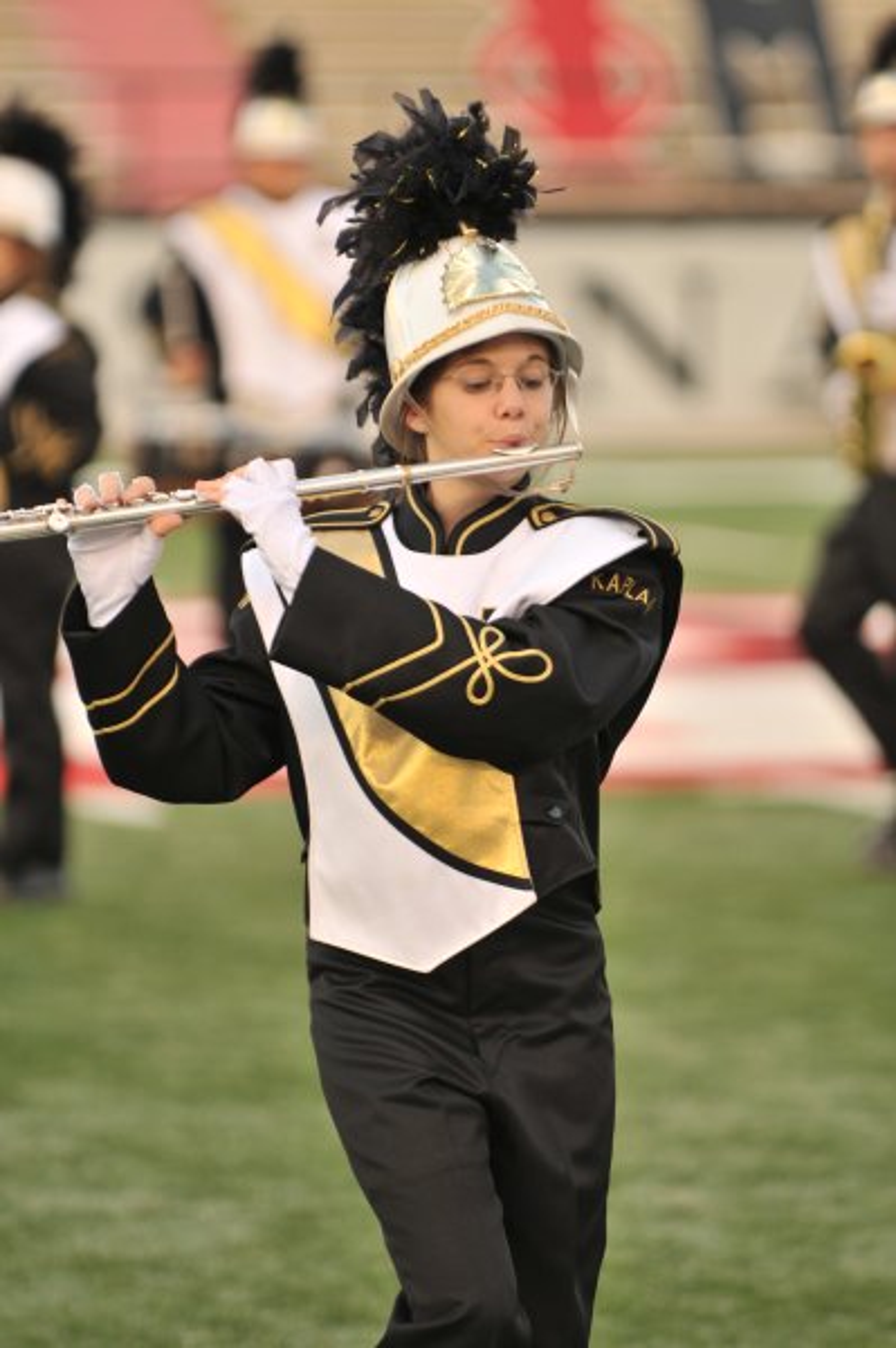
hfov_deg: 4.6
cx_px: 448
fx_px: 11219
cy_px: 674
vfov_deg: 6.9
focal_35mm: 300
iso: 200
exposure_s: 1/320
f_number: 2.8
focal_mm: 200
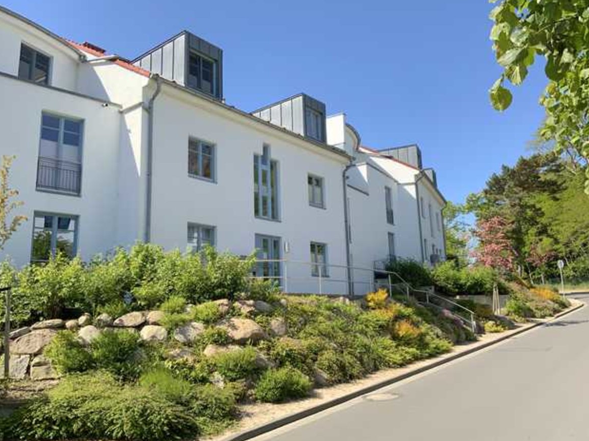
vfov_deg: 46.8
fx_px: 510
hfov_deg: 60.0
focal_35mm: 30
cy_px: 216
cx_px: 302
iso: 16
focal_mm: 3
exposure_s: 1/1121
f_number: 1.8
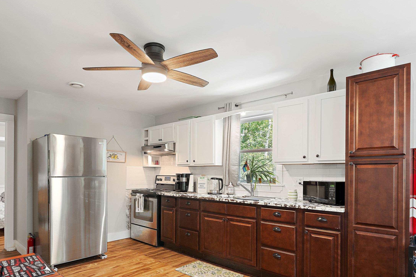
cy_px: 170
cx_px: 198
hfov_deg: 78.5
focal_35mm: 22
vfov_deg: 56.7
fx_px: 254
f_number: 9
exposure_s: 3.2
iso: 250
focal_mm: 16
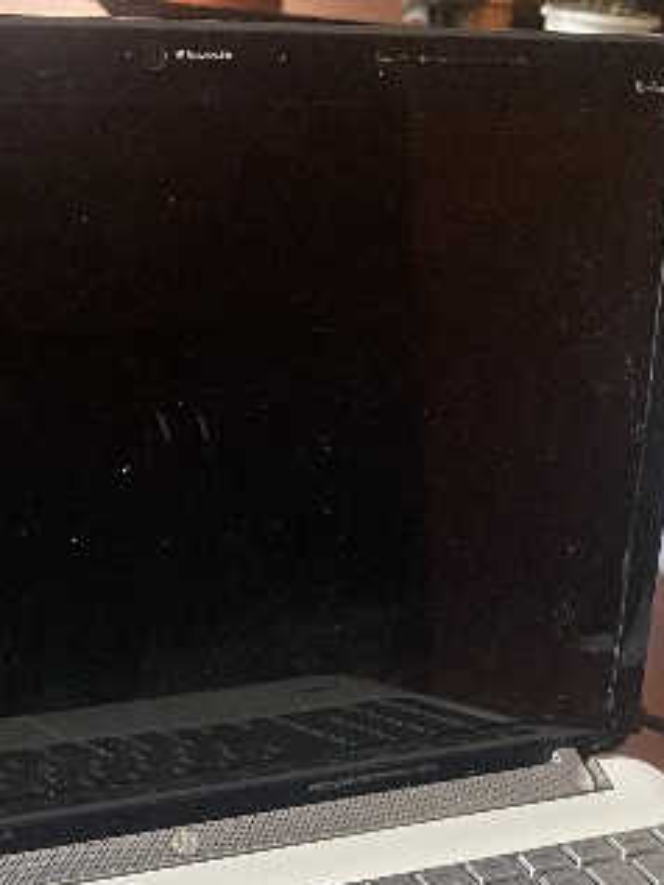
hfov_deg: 24.7
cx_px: 240
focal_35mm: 59
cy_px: 916
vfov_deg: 30.1
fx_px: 1508
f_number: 1.8
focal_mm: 4.25
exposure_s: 1/60
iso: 320
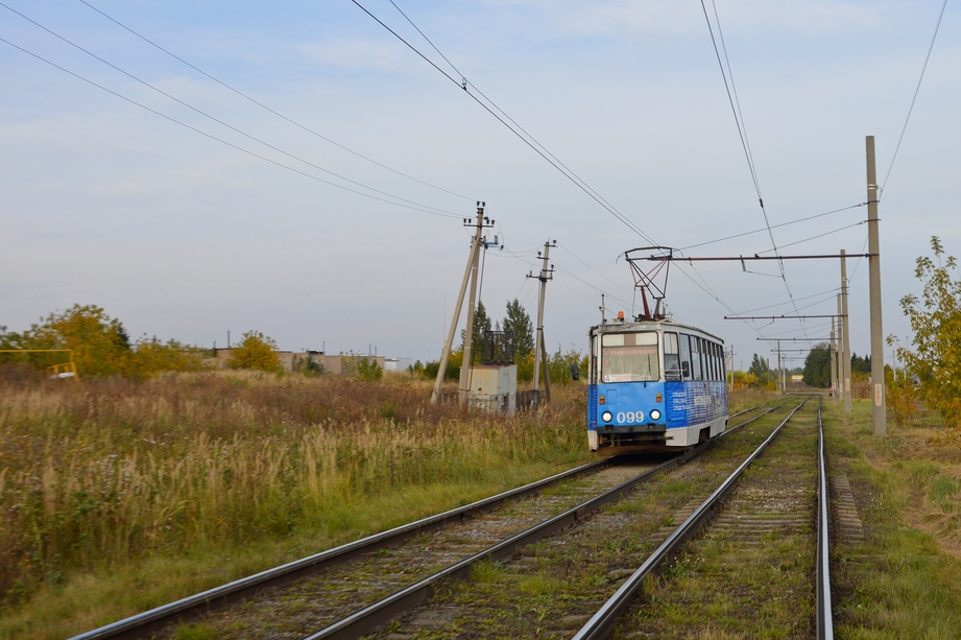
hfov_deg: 41.5
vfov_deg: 28.5
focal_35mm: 47
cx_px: 622
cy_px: 224
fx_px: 1254
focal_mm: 24
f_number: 7.1
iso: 100
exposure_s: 1/200
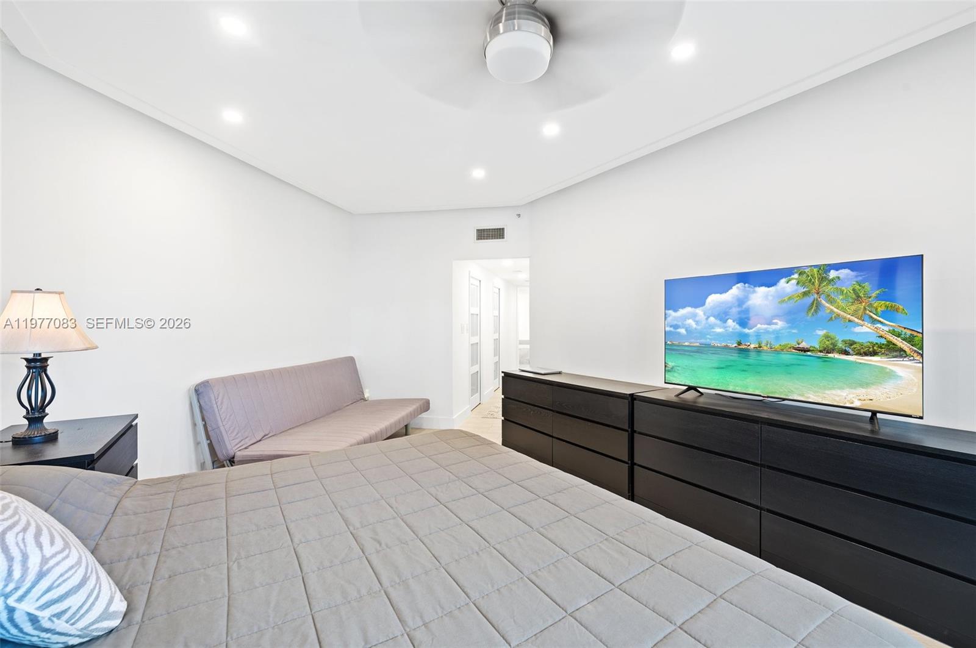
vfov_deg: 81.1
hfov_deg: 104.3
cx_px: 488
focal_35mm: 14
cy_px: 324
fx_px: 379
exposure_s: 1/1.67
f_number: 8
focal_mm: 14
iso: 200
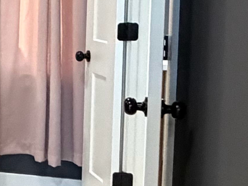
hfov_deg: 15.3
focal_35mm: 95
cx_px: -288
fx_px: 680
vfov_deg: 15.5
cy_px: 42
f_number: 2.2
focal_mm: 2.22
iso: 640
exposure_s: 1/60
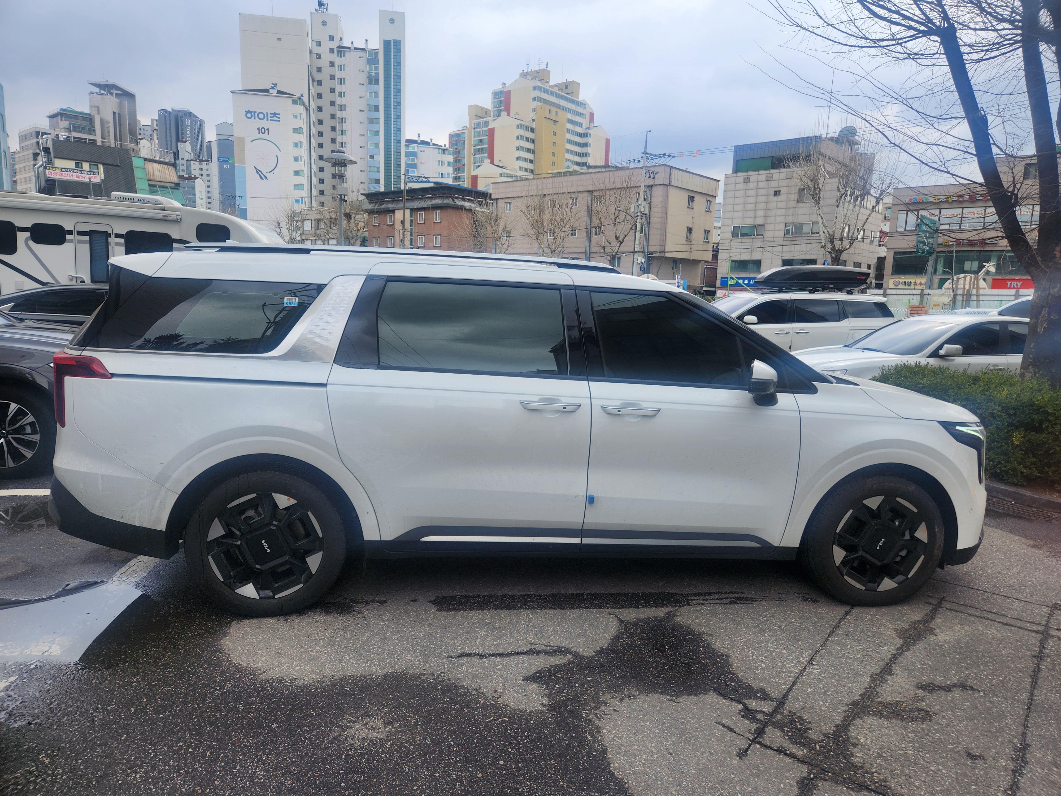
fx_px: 705
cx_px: 530
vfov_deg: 58.9
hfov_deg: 73.9
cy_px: 398
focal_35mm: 23
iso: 20
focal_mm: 5.4
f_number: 1.8
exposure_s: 1/496
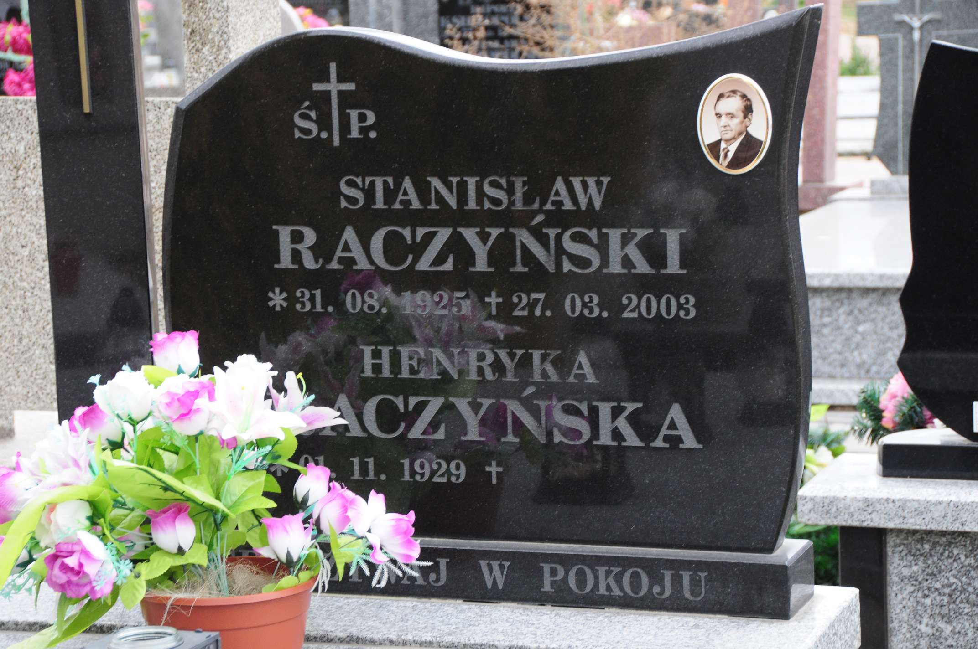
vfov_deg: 13.0
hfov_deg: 19.5
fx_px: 2849
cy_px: 324
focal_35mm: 105
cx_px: 489
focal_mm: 70
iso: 640
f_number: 7.1
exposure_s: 1/200
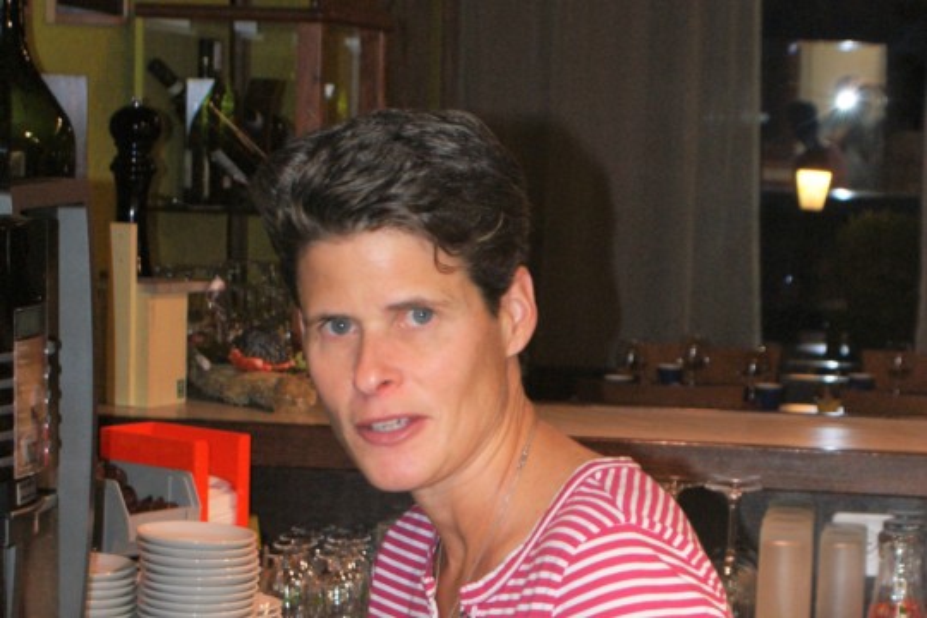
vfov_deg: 25.8
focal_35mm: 52
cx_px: 464
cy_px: 309
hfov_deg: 37.9
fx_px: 1352
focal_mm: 35
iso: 400
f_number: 5.6
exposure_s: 1/60
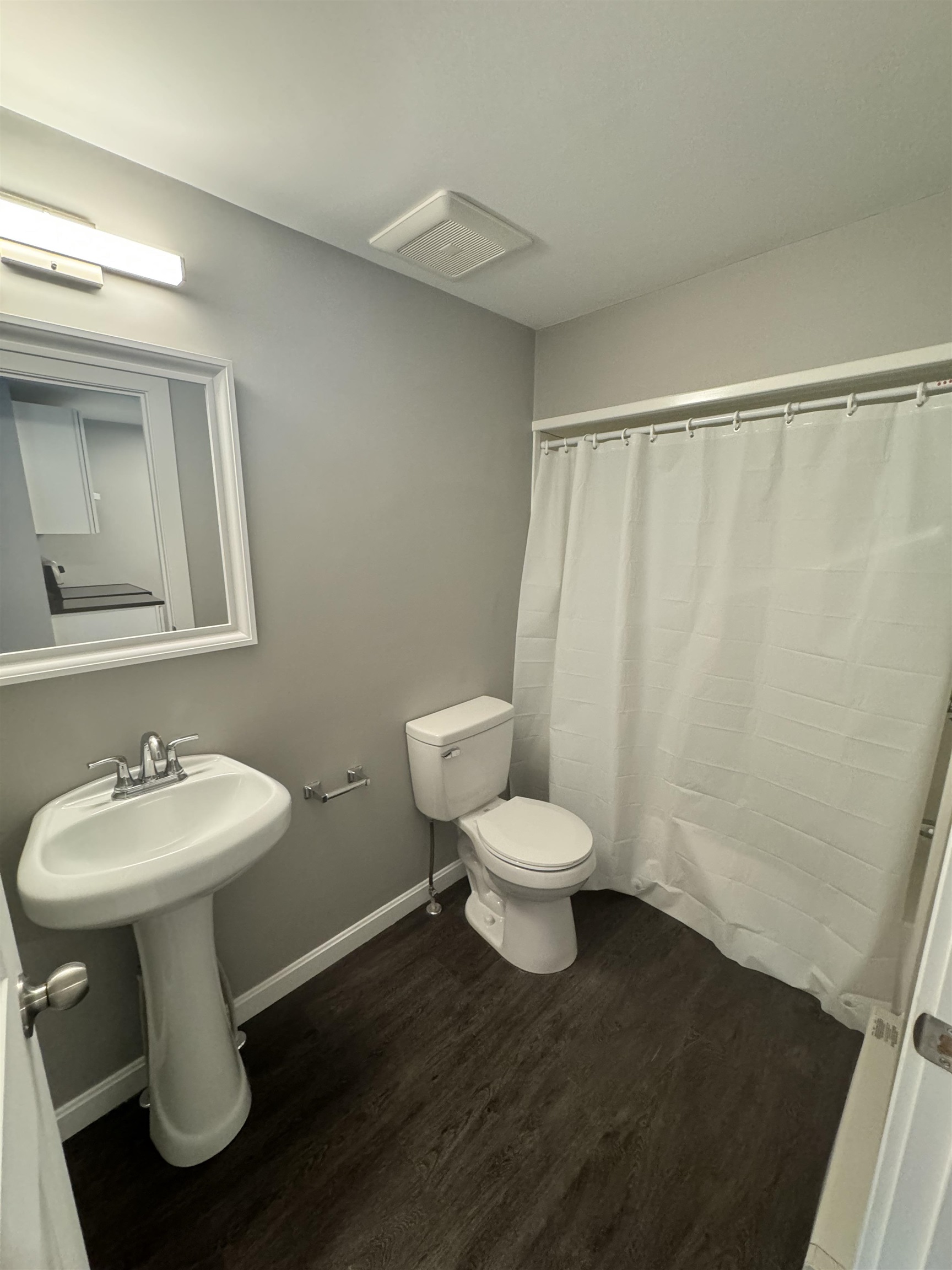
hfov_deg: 85.7
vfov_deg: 102.1
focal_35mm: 14
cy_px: 635
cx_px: 476
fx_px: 513
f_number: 2.2
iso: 400
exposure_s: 1/60
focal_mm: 2.22
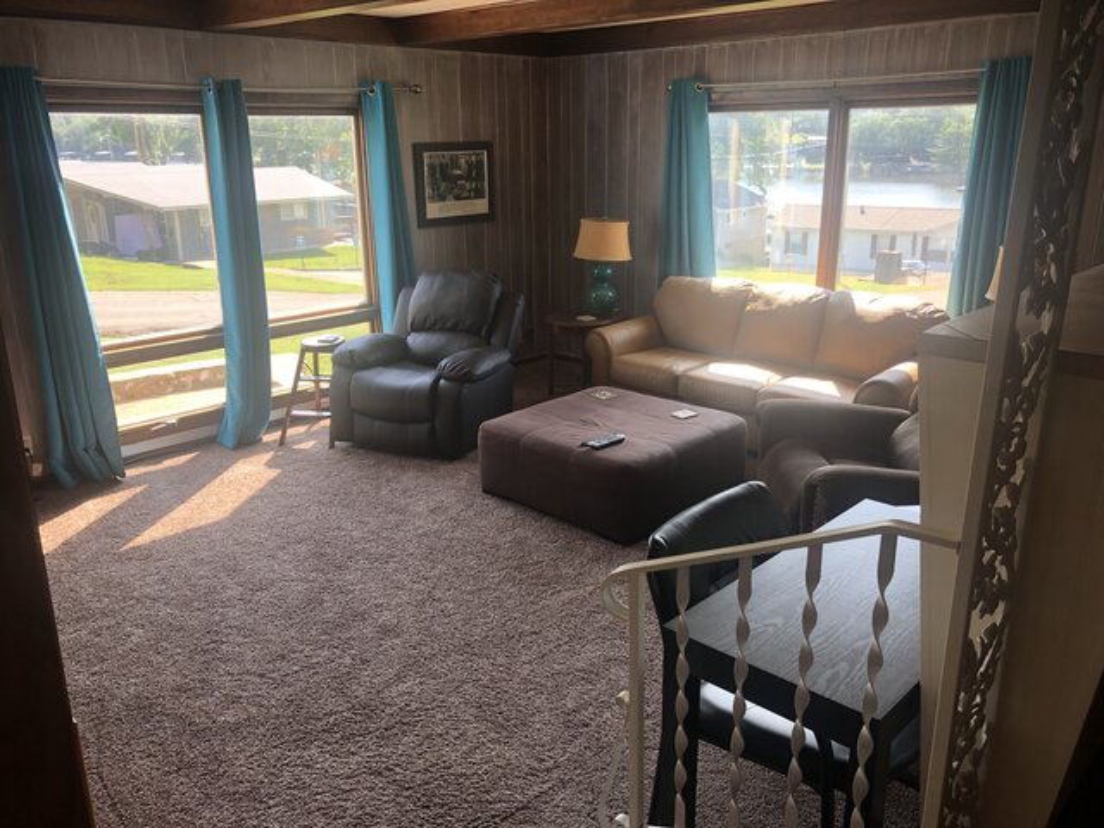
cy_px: 414
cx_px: 552
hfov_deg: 63.4
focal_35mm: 28
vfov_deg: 49.7
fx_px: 893
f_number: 1.8
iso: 25
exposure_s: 1/120
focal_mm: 3.99
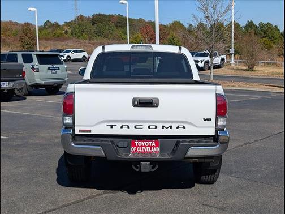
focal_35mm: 49
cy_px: 107
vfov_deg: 29.7
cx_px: 142
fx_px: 403
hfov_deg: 38.9
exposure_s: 1/2500
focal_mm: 6.9
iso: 23
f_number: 1.68
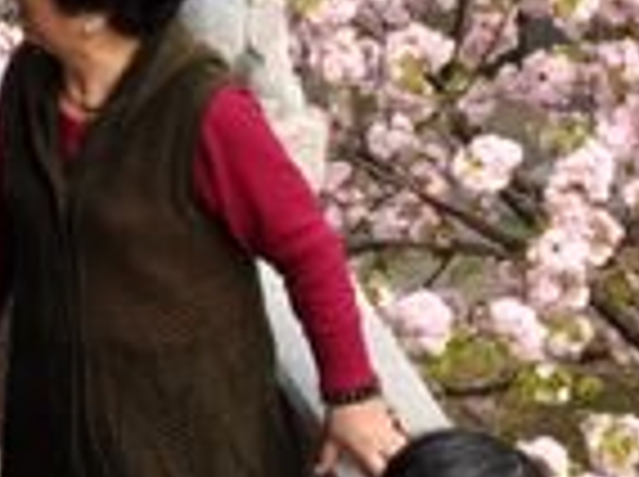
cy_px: 45
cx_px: -194
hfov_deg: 10.9
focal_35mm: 178
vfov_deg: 8.3
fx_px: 3275
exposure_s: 1/50
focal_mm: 35
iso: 450
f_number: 20
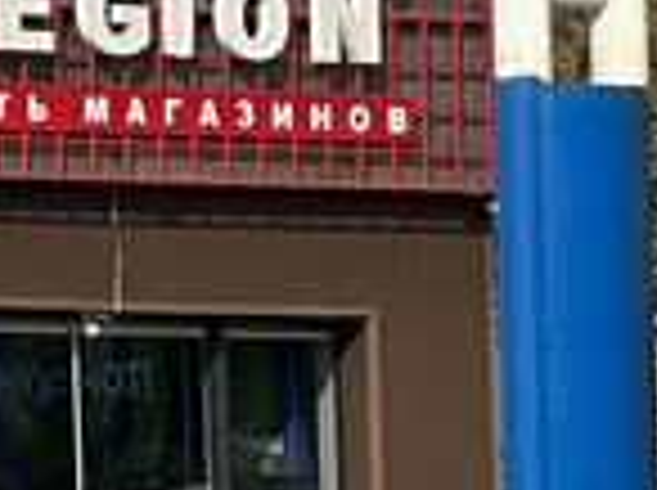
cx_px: -1600
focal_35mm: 564
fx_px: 10687
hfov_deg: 3.4
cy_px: -548
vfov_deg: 2.6
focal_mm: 9
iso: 32
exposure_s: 1/1167
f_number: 2.8
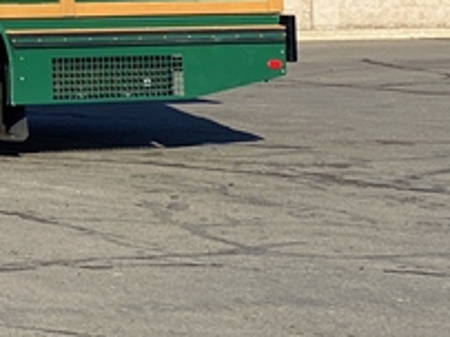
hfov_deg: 9.4
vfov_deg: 7.2
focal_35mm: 200
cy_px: -242
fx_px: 2598
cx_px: -399
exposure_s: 1/1597
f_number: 2
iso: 20
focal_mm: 6
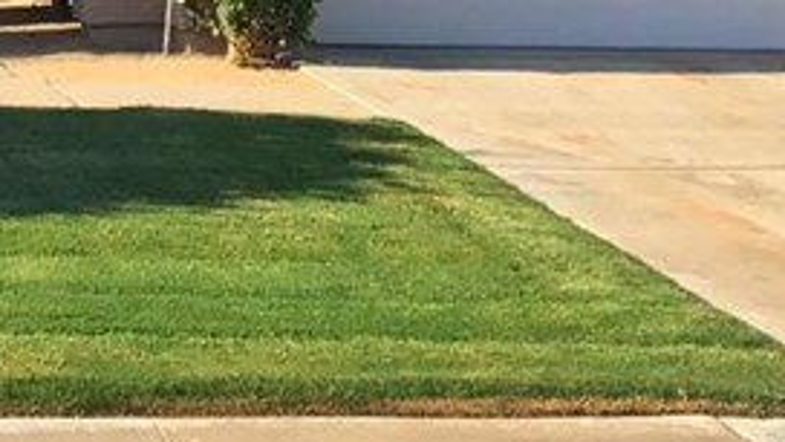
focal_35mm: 115
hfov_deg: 17.9
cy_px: -371
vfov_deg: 9.9
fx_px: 2394
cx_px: -92
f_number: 1.8
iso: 20
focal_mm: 3.99
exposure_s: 1/1198
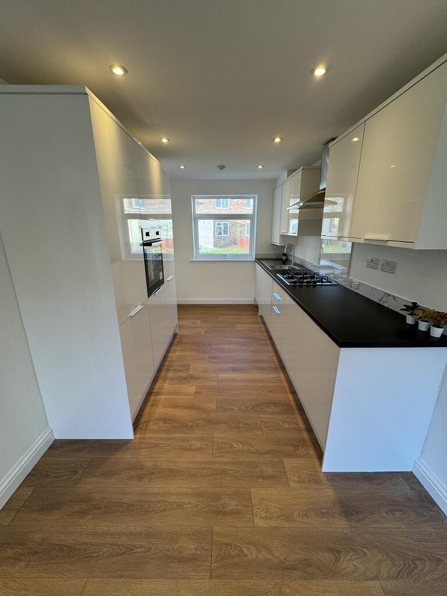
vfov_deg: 102.1
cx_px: 224
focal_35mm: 14
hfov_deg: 85.7
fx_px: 241
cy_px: 298
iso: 80
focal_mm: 2.22
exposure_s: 1/100
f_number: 2.2
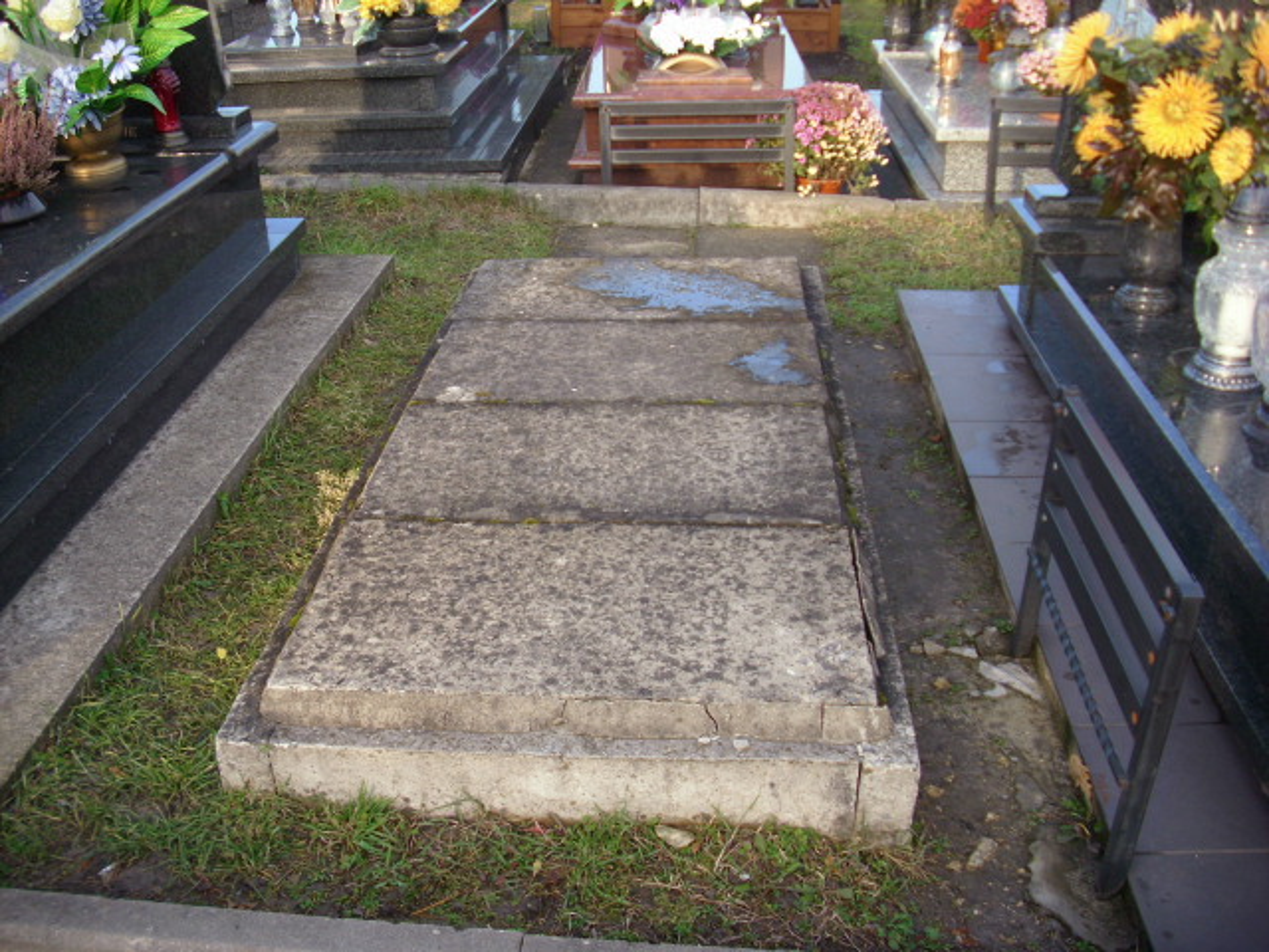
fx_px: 1356
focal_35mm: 37
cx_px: 634
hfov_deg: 50.1
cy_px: 476
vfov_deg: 38.7
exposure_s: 1/168
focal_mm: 6.2
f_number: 2.8
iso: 50
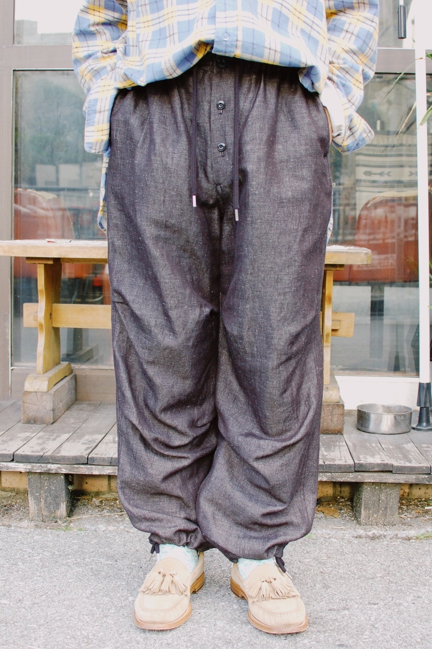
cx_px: 216
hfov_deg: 25.7
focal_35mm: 52
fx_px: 947
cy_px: 324
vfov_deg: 37.9
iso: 800
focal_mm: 35
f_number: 6.3
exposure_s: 1/160
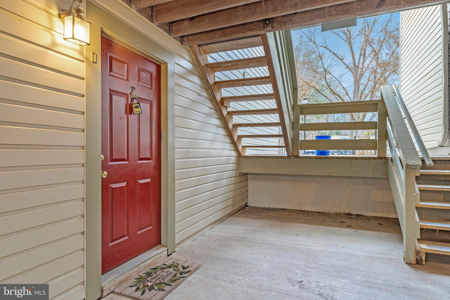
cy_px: 150
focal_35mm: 19
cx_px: 225
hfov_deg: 85.7
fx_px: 243
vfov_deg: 63.5
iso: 400
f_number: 8
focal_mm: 19.4
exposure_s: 1/4
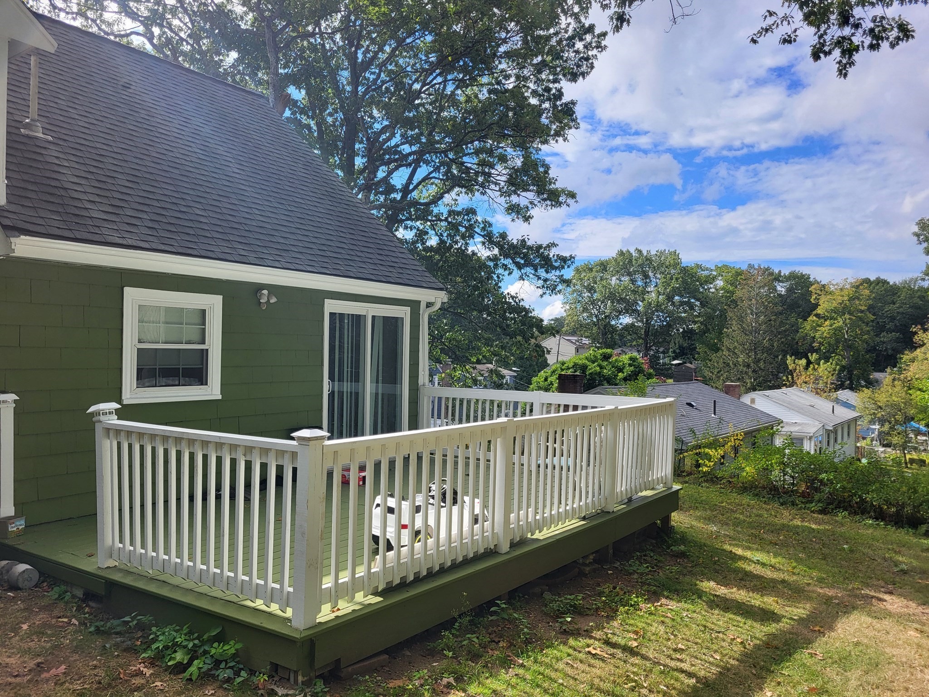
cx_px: 464
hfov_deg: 67.3
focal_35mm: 26
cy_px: 348
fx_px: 698
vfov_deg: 53.1
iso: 40
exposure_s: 1/1957
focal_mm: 5.4
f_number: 1.8
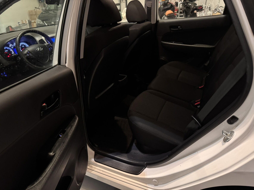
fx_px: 176
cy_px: 95
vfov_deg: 56.8
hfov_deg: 71.6
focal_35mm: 24
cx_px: 127
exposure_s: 1/25
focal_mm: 6.76
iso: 1250
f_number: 1.78
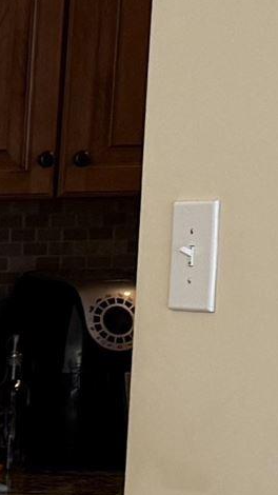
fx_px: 2243
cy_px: 583
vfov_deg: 12.3
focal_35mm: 171
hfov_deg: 5.6
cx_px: -1013
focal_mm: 6.76
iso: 125
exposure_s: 1/60
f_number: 1.78
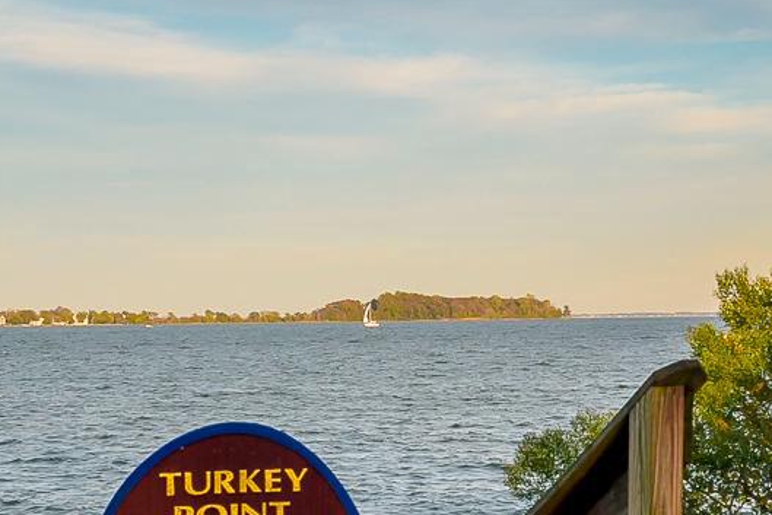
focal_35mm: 93
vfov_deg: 14.7
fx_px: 1995
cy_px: 275
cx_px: 714
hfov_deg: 21.4
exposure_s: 1/50
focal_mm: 24
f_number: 11
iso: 500
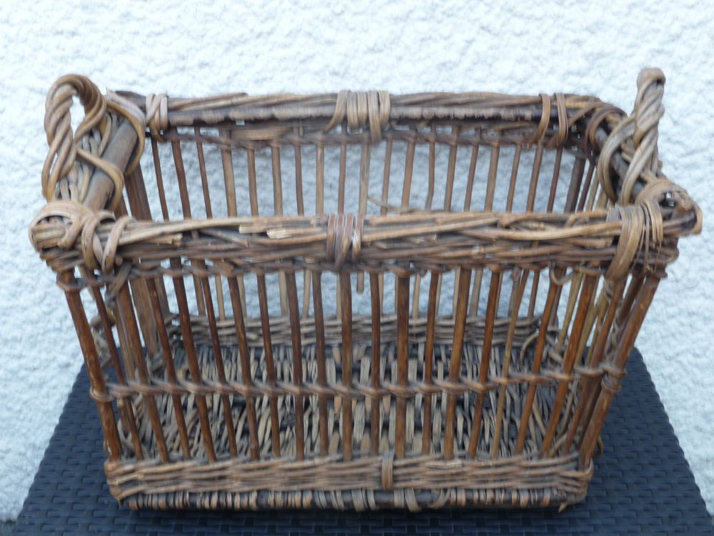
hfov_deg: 34.9
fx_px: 1134
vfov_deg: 26.6
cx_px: 357
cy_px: 268
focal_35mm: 55
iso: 125
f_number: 4.3
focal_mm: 9.3
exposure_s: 1/40
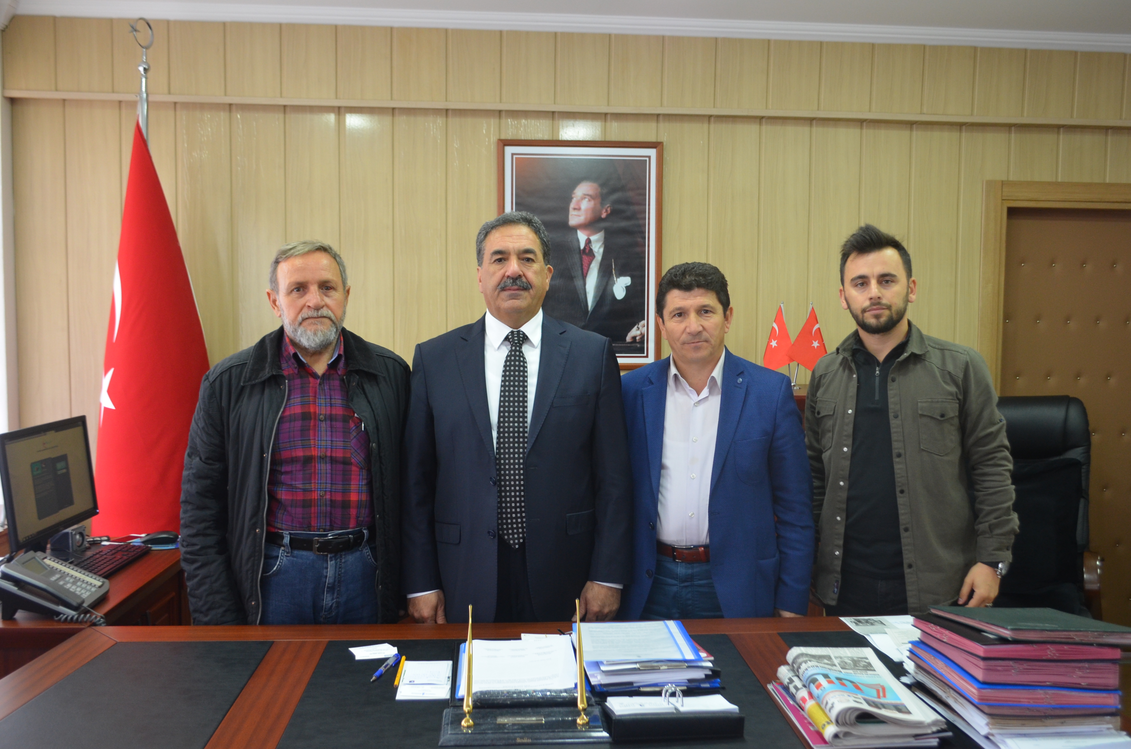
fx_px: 1035
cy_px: 374
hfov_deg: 57.3
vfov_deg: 39.8
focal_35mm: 33
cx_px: 566
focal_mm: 22
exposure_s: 1/60
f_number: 4
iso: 720
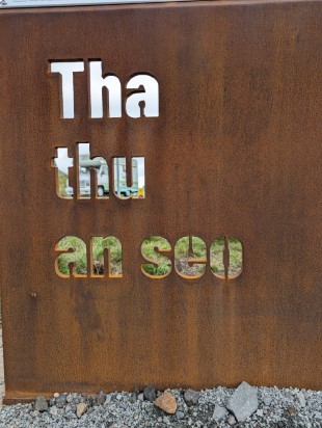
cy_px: 214
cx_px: 161
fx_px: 297
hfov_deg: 56.9
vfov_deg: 71.5
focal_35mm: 24
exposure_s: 1/578
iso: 51
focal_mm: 6.81
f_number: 1.85
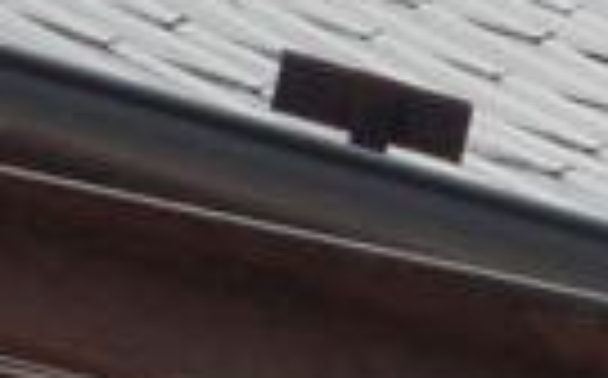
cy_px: 153
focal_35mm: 703
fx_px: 11634
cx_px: 1405
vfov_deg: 1.9
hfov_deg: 3.0
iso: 500
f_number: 18
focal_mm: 25
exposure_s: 1/500
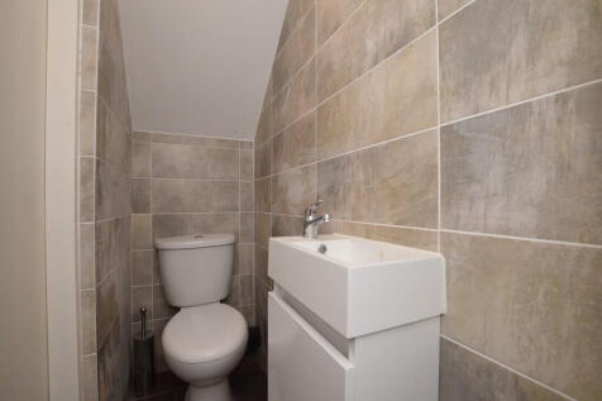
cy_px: 200
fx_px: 251
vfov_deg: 77.3
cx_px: 301
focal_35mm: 15
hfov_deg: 100.4
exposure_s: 1/50
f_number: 7.1
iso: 800
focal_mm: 10
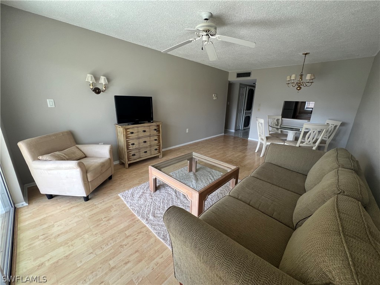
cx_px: 190
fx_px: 143
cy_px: 142
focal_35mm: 13
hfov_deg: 106.2
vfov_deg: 89.9
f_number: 1.8
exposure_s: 1/99
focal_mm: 1.57
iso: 100
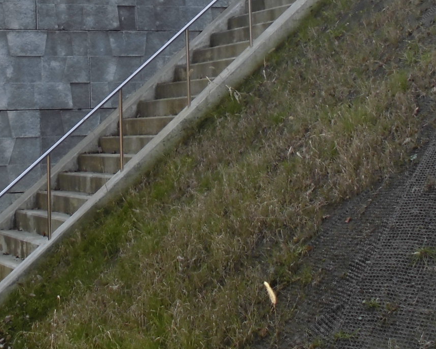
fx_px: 1019
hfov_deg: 23.8
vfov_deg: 18.8
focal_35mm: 79
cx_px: 90
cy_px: -20
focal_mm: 6.1
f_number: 4
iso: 100
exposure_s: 1/160
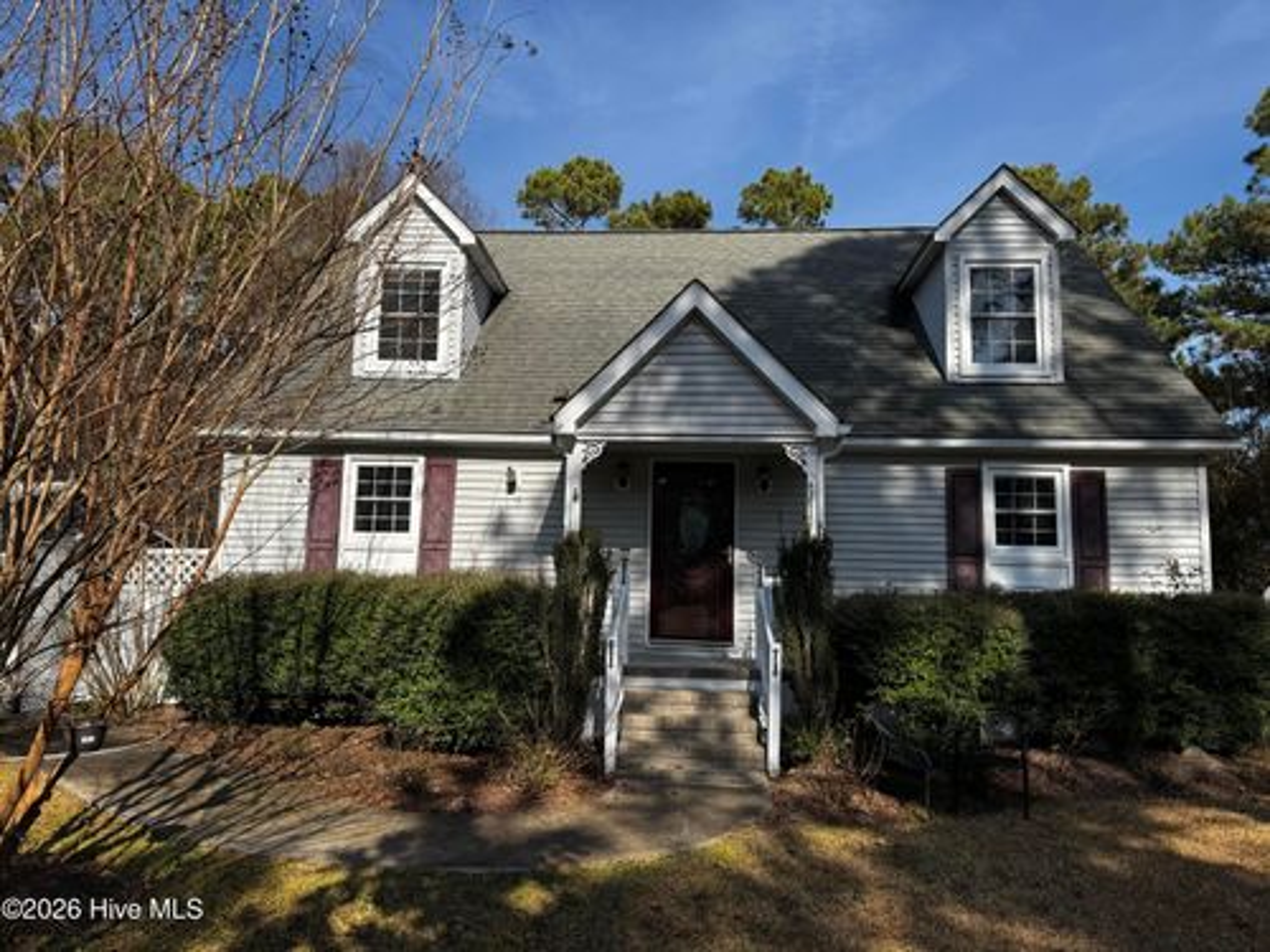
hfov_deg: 71.6
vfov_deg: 56.8
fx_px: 881
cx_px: 635
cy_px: 476
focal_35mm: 24
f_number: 1.78
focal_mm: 6.76
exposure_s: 1/3413
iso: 80
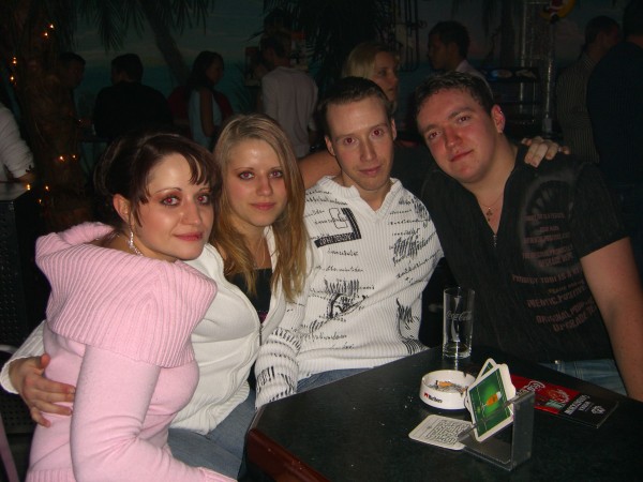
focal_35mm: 38
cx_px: 322
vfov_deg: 37.7
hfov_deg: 49.0
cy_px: 241
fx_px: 706
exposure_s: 1/60
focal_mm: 7.9
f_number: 2.8
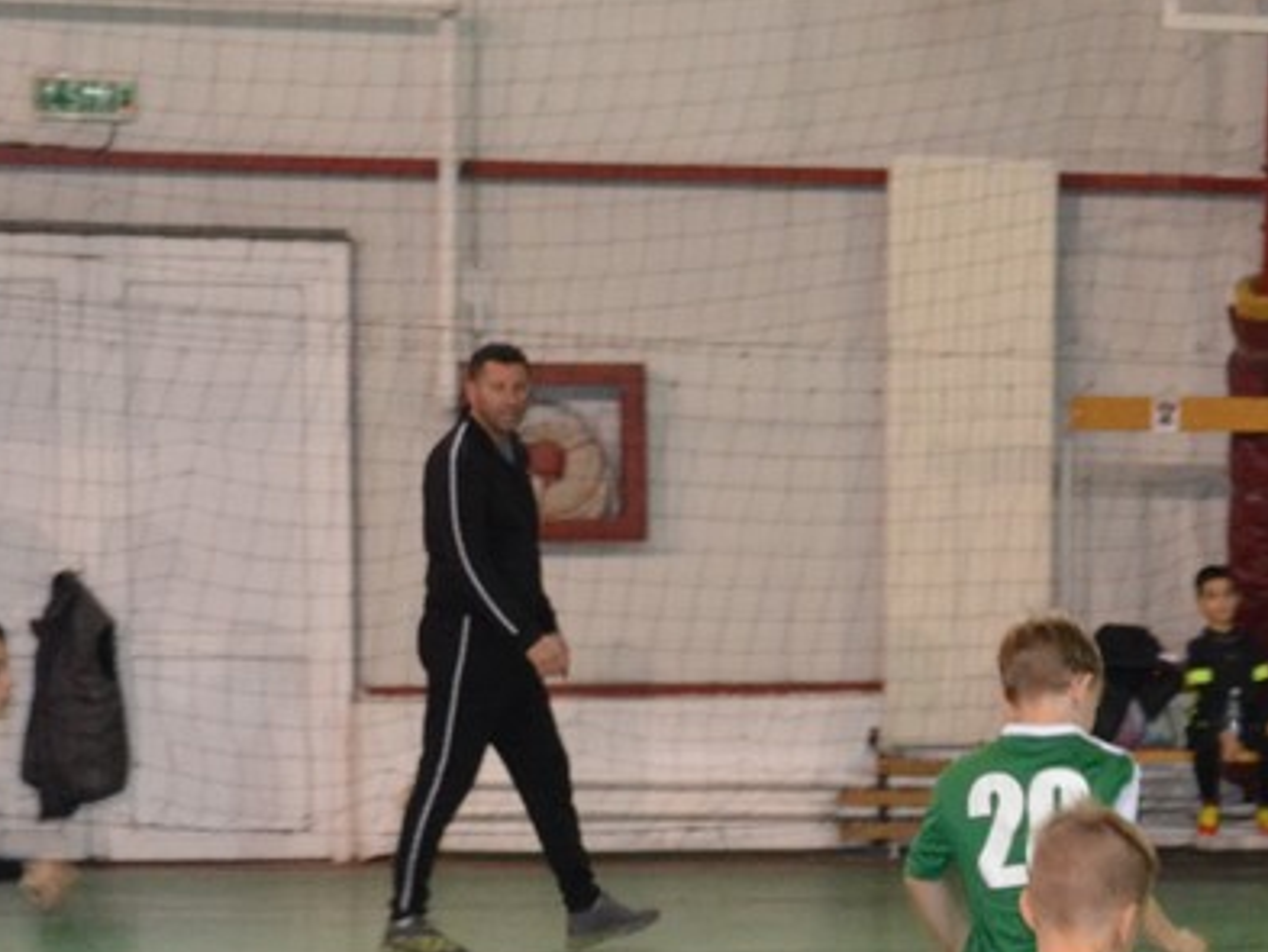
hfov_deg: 13.8
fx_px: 5166
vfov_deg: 10.4
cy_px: 1025
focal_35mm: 141
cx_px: 1300
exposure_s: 1/60
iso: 2000
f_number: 4.5
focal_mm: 30
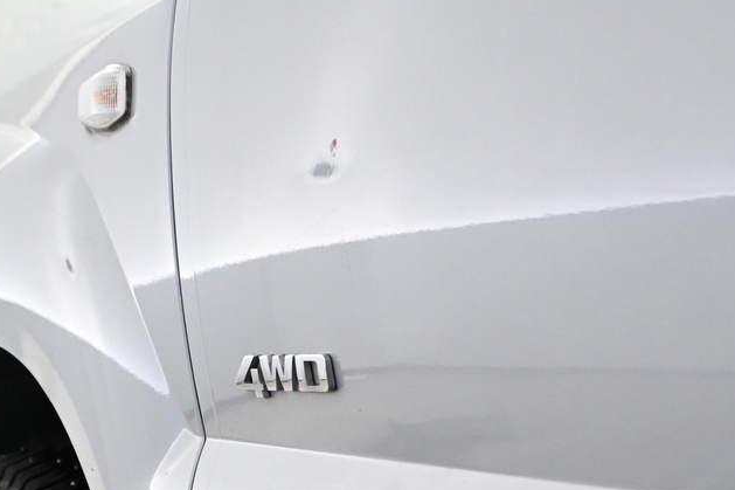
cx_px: 484
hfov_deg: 23.3
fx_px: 1774
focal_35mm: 87
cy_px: 566
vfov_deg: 15.2
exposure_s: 1/125
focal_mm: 22.5
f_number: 4
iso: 2000
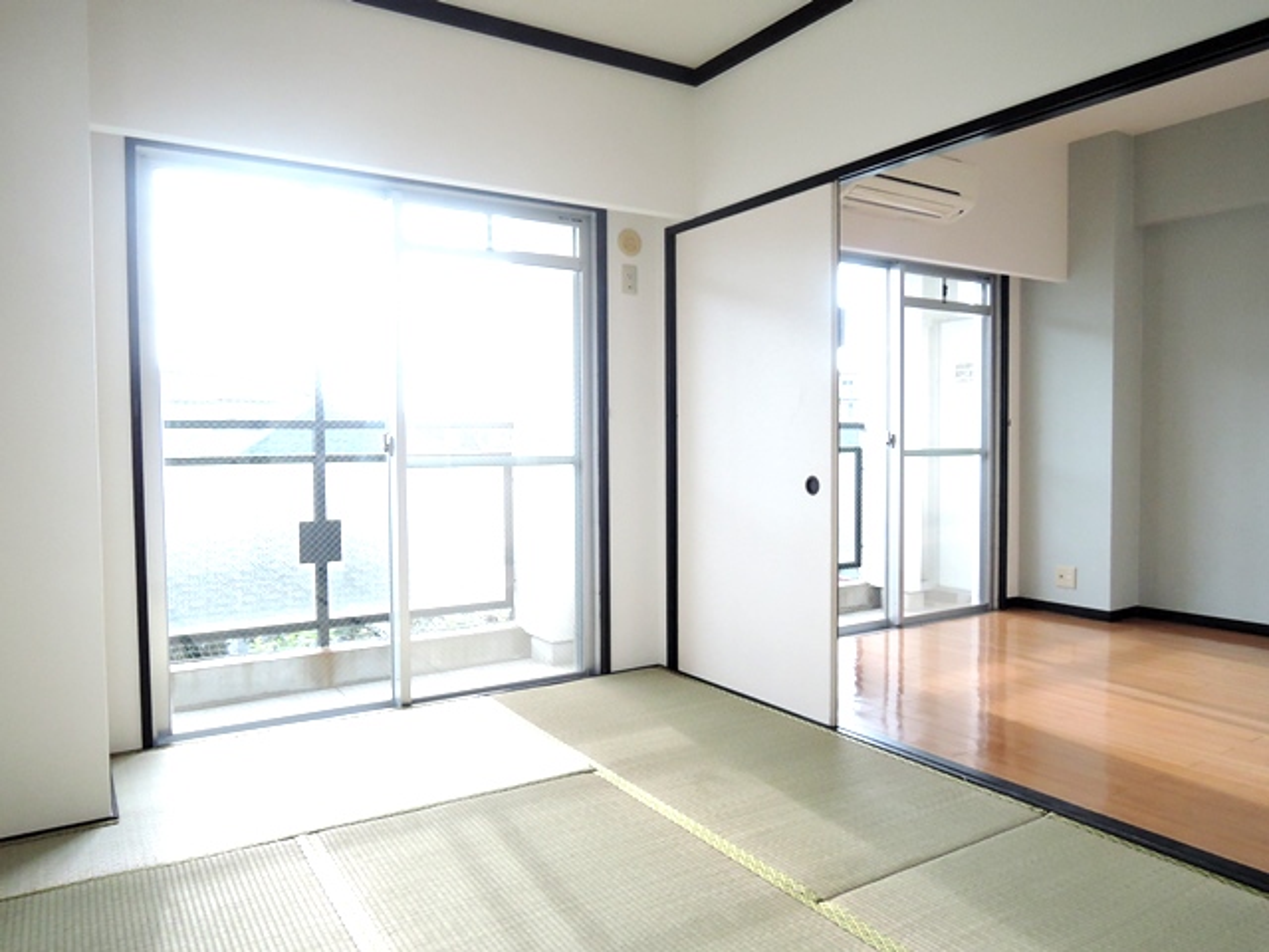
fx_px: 880
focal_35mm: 24
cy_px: 476
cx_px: 634
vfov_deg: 56.8
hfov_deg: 71.6
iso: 800
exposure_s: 1/400
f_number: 2.8
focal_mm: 5.1
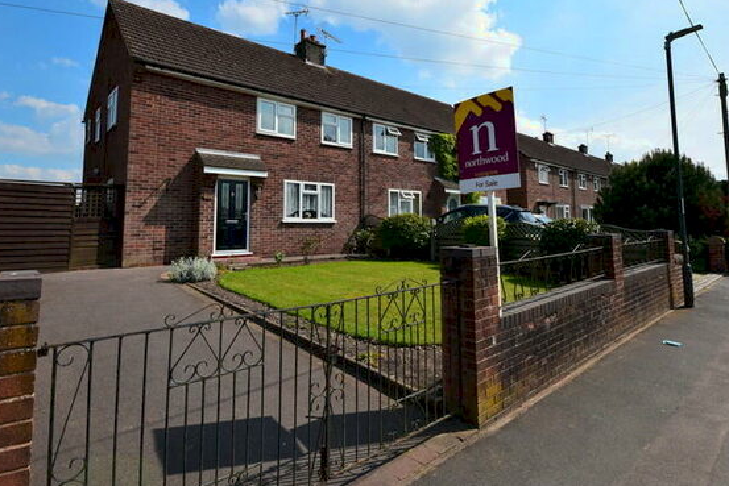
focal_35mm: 19
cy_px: 188
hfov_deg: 86.6
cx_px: 401
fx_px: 385
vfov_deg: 63.8
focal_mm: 10
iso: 320
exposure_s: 1/500
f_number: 11
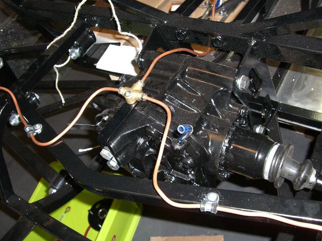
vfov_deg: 36.0
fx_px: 372
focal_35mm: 40
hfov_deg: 46.8
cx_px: 157
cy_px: 125
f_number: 2.7
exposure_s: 1/60
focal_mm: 6.2
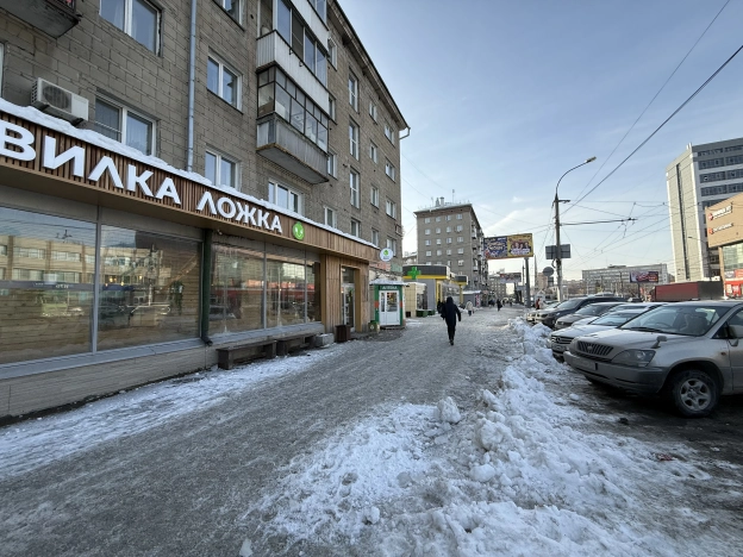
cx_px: 372
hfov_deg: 102.1
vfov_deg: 85.7
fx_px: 300
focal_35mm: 14
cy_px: 278
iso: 64
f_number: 2.2
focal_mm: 2.22
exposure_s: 1/1033
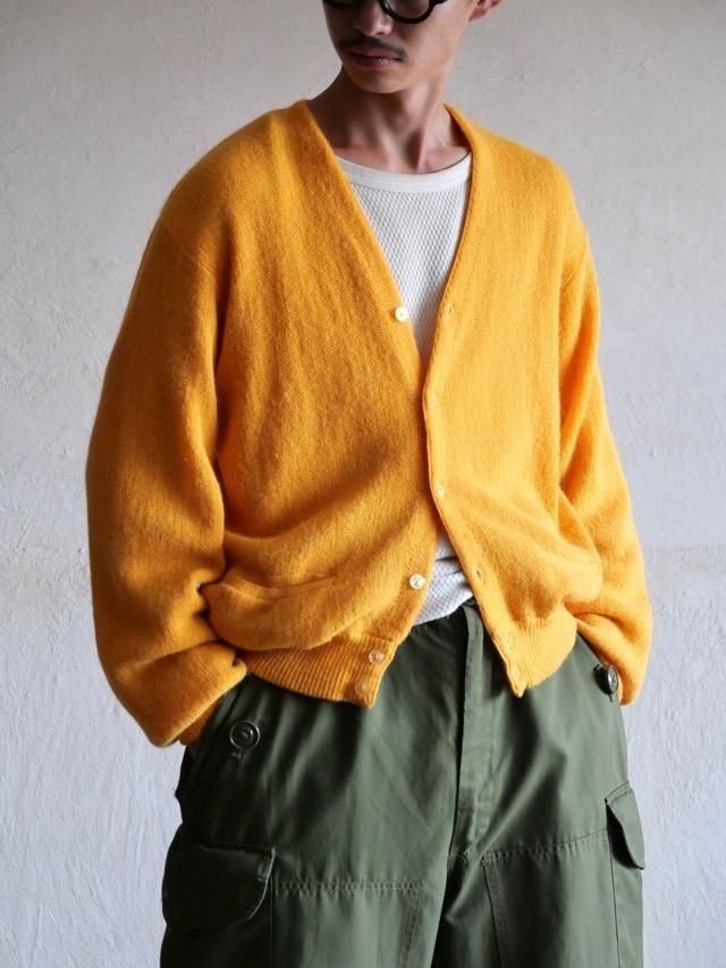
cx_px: 363
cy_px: 484
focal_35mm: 104
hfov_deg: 14.2
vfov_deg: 18.9
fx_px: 2908
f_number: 4
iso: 1250
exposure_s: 1/125
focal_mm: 52
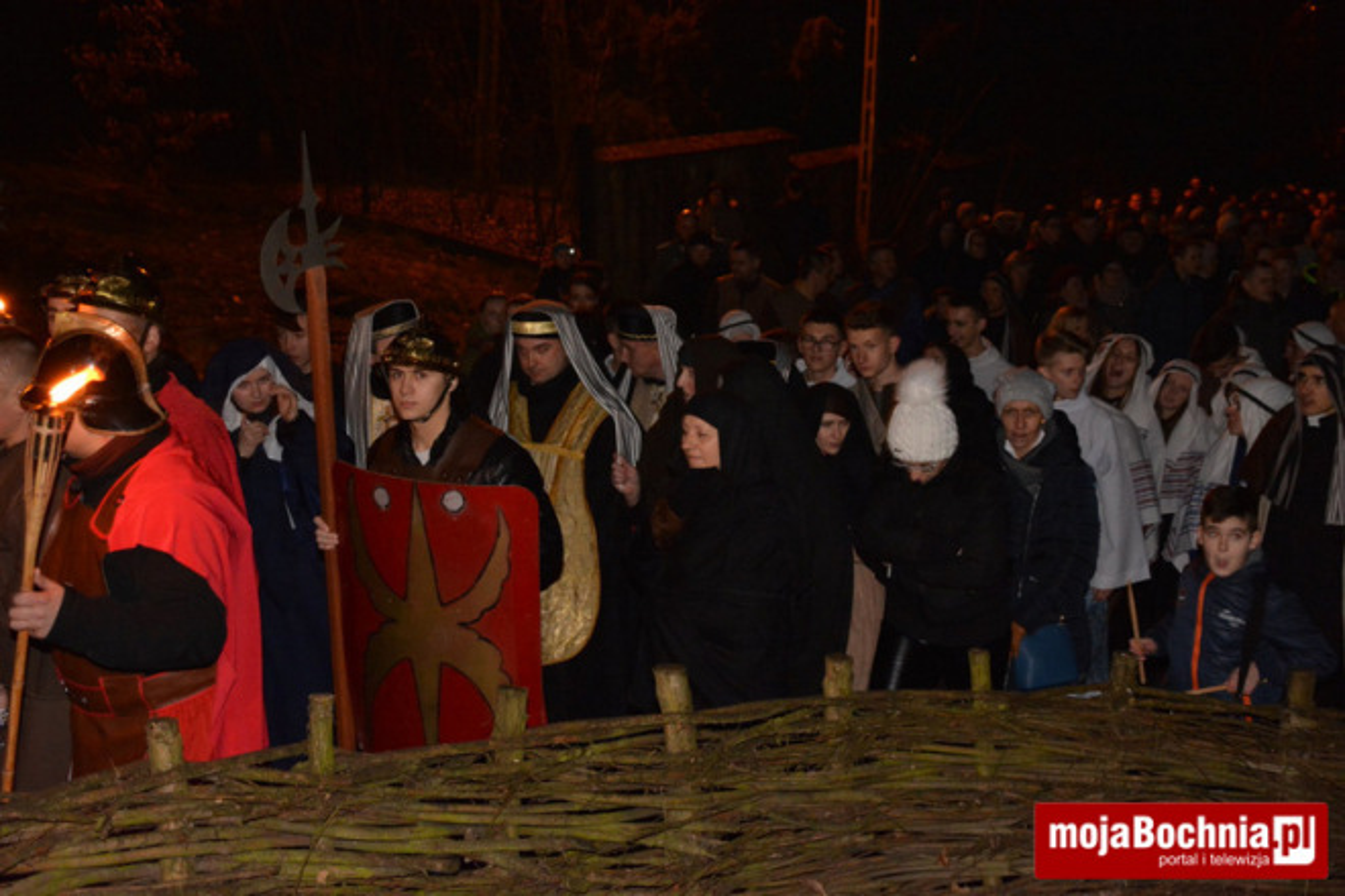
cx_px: 672
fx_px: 1905
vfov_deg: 26.5
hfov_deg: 38.9
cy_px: 448
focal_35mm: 51
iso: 1600
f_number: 4.5
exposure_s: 1/40
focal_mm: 34
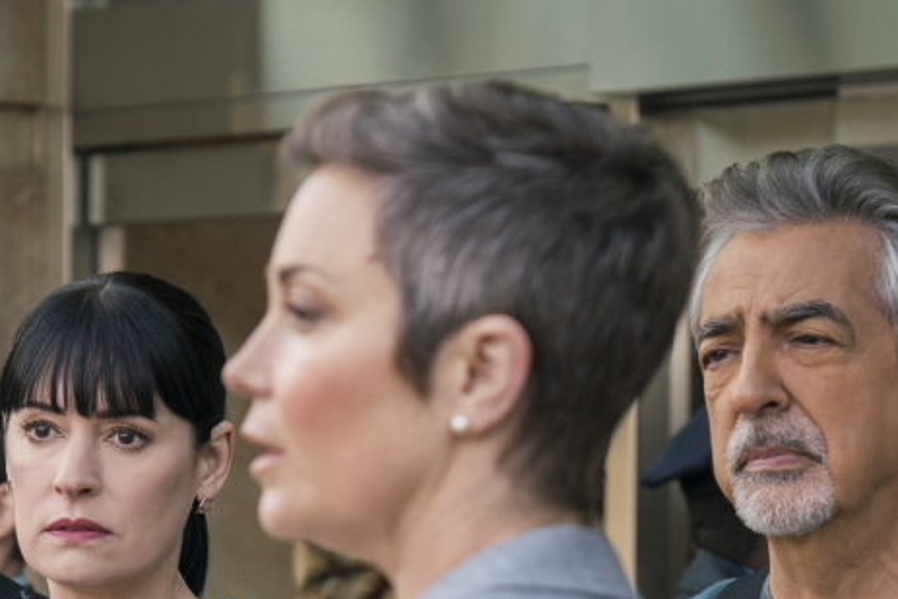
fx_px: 6787
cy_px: 703
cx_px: 52
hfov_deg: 7.5
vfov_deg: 5.0
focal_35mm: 272
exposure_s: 1/500
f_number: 3.5
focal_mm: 70
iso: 400
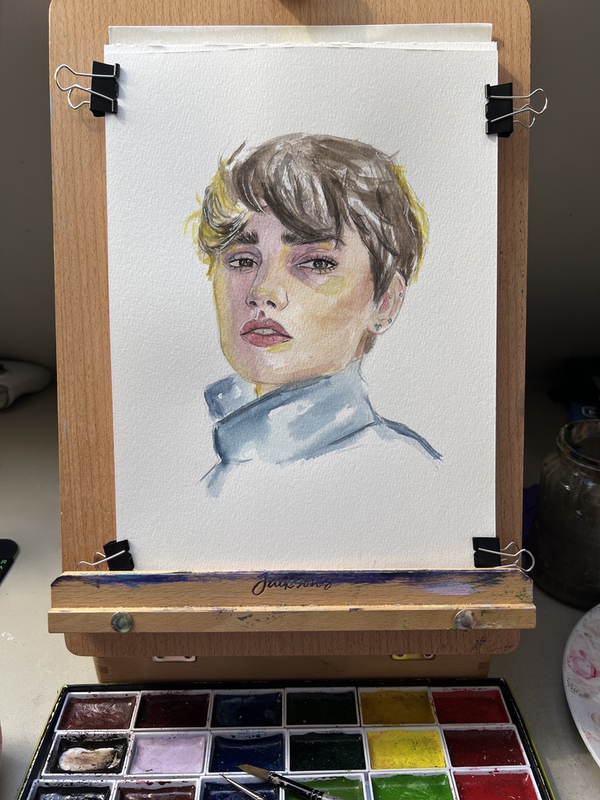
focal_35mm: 26
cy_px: 400
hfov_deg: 53.1
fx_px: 601
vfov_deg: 67.3
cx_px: 300
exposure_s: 1/145
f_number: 1.5
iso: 32
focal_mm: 5.7
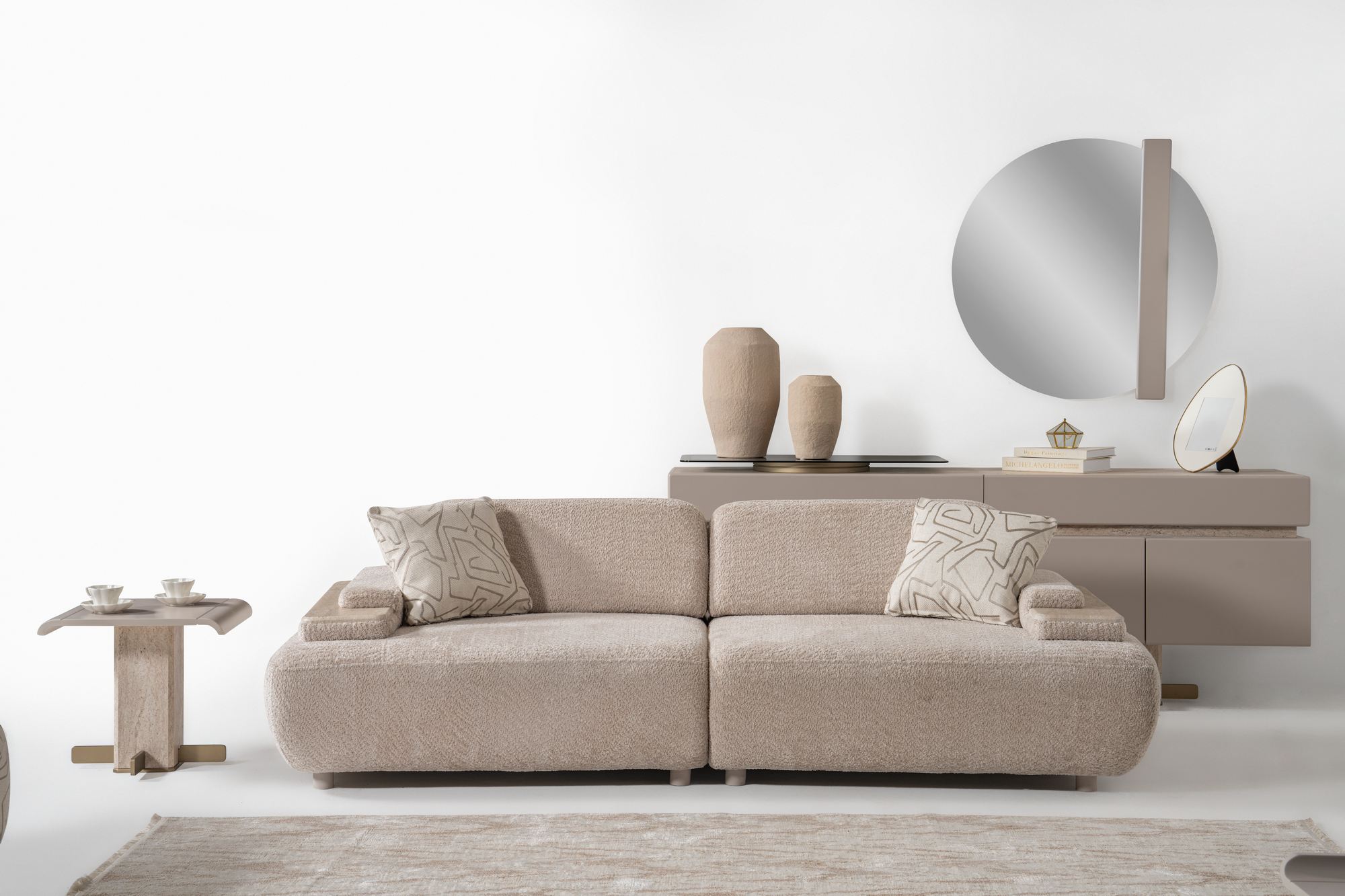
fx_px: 2279
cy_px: 448
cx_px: 672
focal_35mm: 61
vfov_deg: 22.3
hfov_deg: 32.9
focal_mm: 61
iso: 100
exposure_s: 1/100
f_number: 11
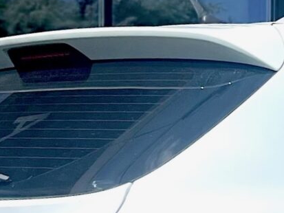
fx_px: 1321
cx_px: 416
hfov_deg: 11.8
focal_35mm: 161
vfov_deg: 9.0
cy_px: 303
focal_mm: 5.7
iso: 50
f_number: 1.5
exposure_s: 1/12658
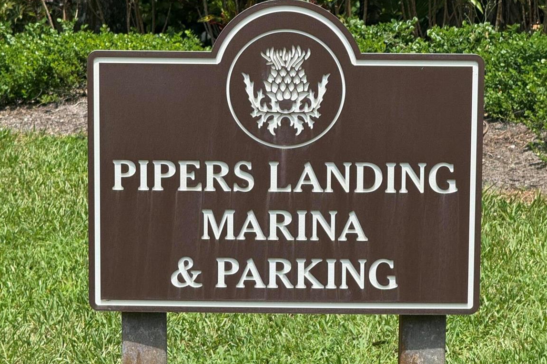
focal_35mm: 167
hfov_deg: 12.3
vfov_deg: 8.2
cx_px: 274
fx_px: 2537
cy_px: 285
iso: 50
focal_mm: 15.66
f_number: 2.8
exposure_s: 1/820
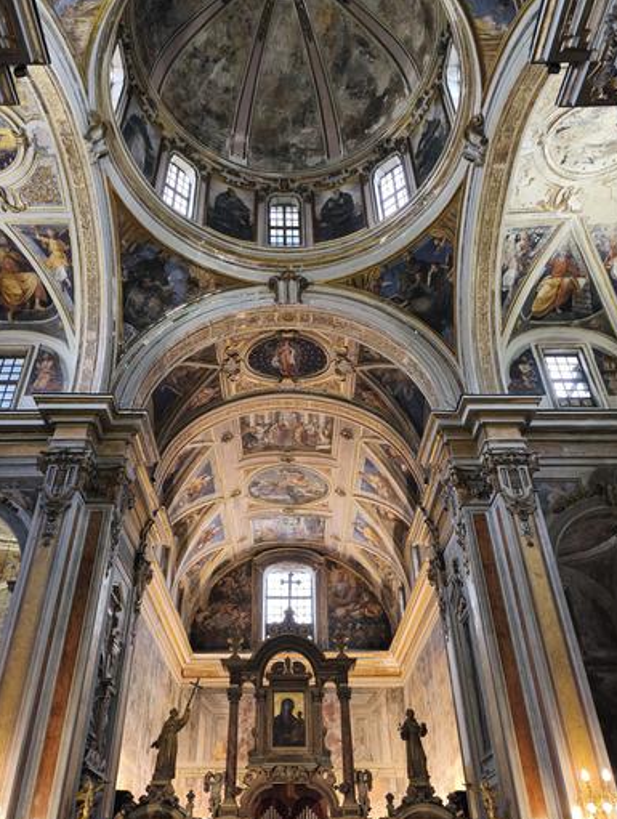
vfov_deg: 65.2
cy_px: 401
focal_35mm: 27
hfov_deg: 51.4
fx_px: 640
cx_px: 280
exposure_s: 1/50
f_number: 1.65
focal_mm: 6.14
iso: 640
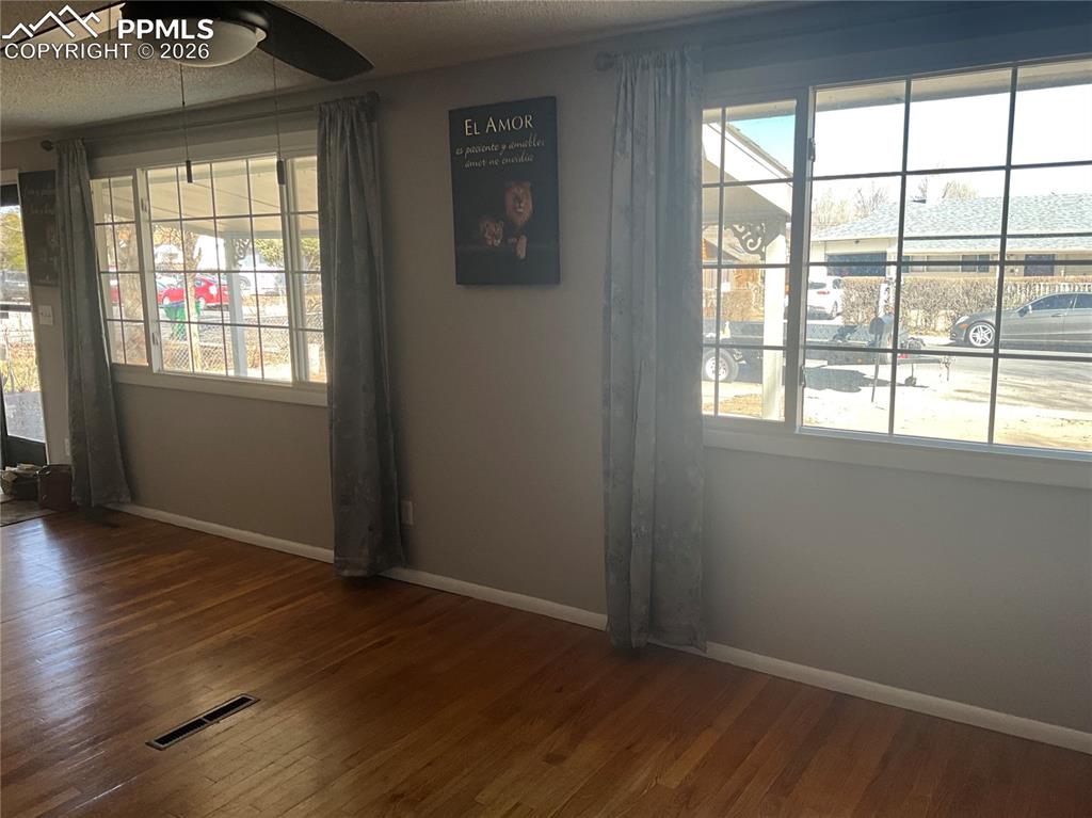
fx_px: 914
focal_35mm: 29
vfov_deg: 48.2
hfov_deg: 61.7
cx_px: 546
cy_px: 409
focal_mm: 3
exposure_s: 1/122
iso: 32
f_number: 1.8
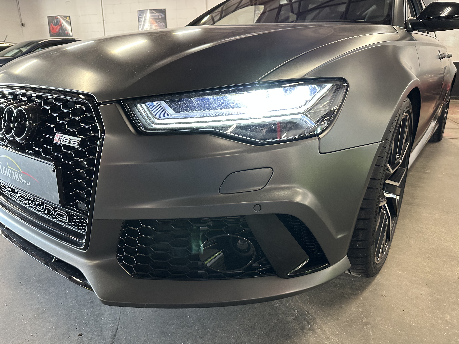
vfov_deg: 56.8
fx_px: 318
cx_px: 230
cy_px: 172
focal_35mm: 24
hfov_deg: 71.6
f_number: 1.78
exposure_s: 1/49
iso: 320
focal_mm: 6.86
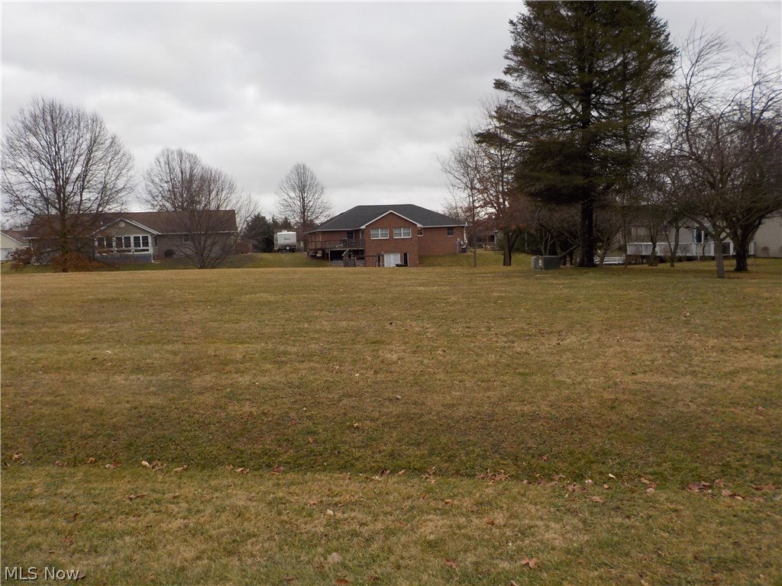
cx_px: 391
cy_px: 293
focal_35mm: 30
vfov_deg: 46.8
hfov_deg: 60.0
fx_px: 678
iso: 125
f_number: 3.3
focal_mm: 4.1
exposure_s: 1/200
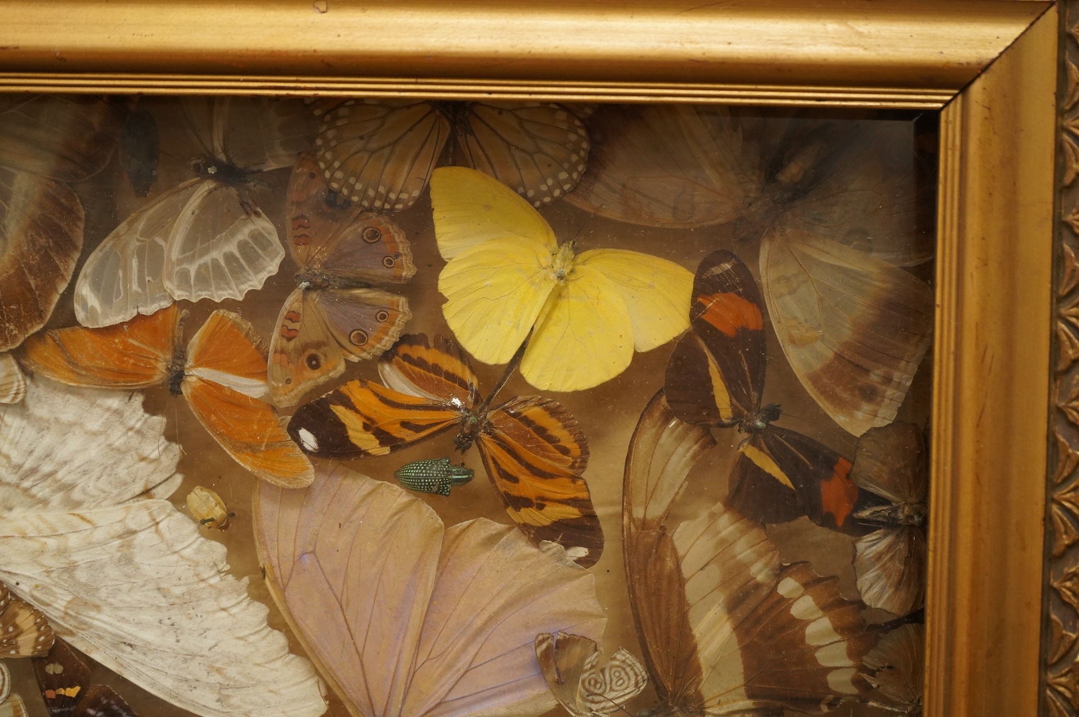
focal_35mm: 70
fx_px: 2096
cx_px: 540
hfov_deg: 28.9
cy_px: 358
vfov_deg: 19.4
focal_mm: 70
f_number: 8
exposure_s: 1/80
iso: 4000
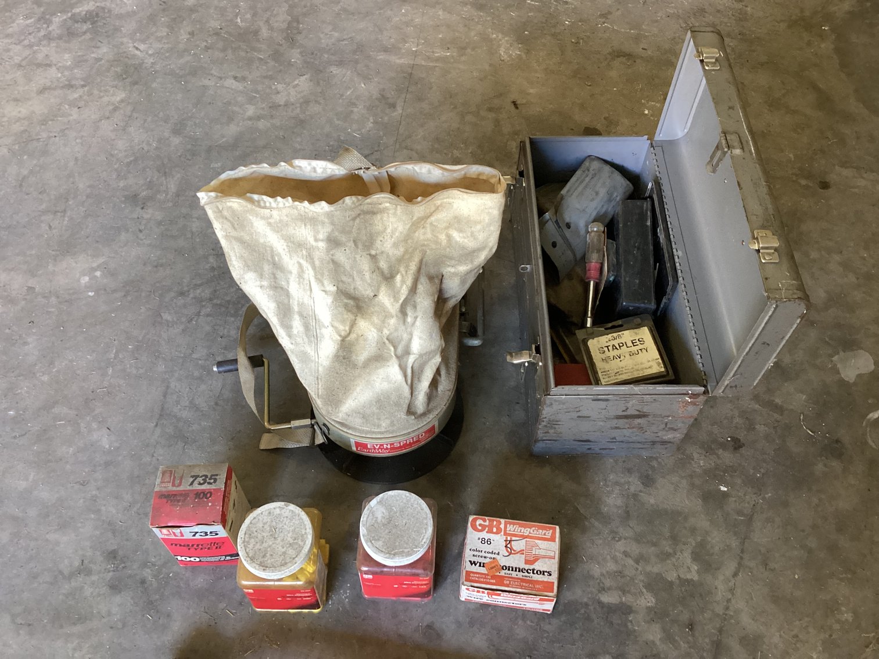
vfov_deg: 45.4
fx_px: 787
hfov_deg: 58.3
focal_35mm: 31
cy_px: 330
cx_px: 440
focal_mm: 3.3
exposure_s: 1/40
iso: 250
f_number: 2.4
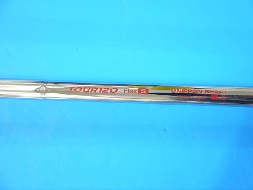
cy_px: 95
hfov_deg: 31.2
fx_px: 453
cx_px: 126
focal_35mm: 62
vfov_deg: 23.7
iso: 640
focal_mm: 31
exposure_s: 1/60
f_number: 5
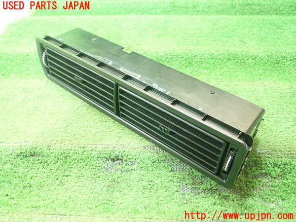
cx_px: 148
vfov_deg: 46.8
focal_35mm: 30
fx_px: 257
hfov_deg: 60.0
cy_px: 111
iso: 800
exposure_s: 1/80
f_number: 2.3
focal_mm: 5.5
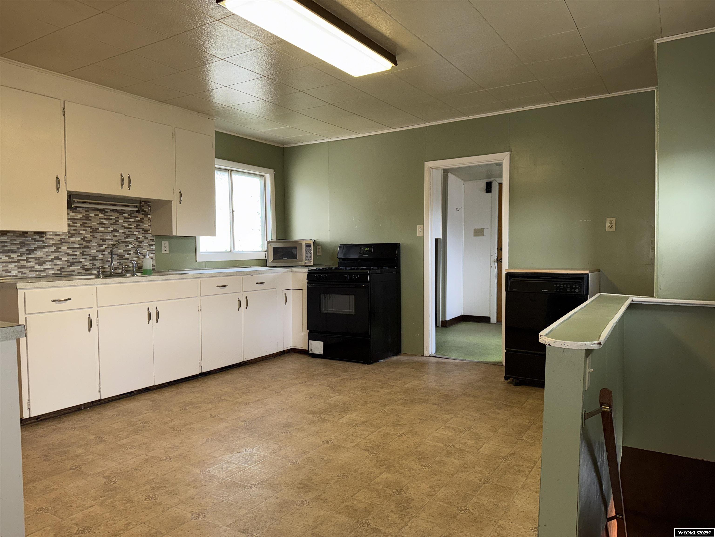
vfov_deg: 56.8
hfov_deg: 71.6
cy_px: 268
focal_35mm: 24
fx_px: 496
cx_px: 358
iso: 80
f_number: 1.78
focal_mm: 6.76
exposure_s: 1/28
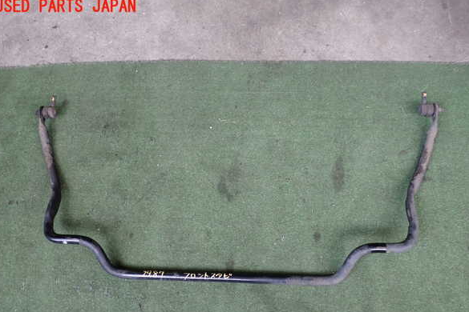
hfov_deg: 58.7
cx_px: 231
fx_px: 417
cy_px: 177
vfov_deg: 41.0
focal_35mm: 32
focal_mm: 5.4
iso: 200
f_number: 2.3
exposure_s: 1/125
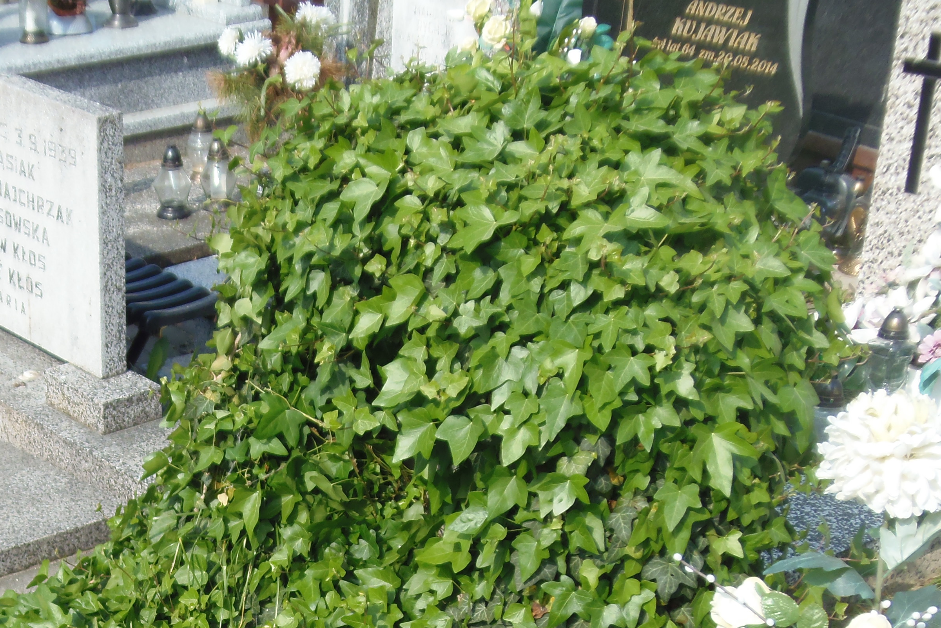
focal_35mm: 65
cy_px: 621
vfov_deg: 20.3
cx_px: 149
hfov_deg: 30.0
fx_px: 1699
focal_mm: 6.5
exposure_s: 1/400
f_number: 3.4
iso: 64
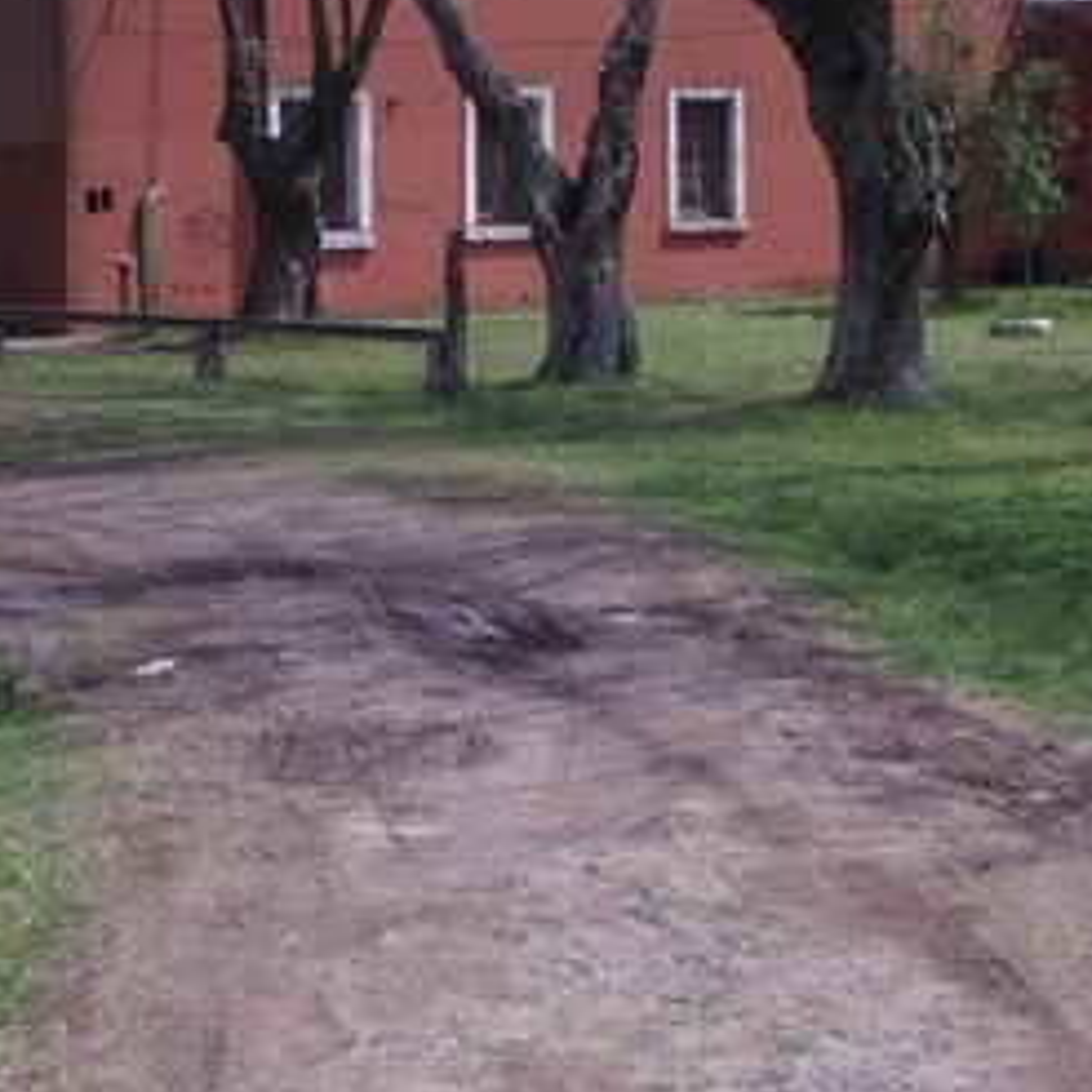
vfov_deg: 22.4
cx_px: 453
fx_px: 2748
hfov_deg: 22.5
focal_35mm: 77
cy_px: 386
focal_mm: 4
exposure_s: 1/400
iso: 80
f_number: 5.4
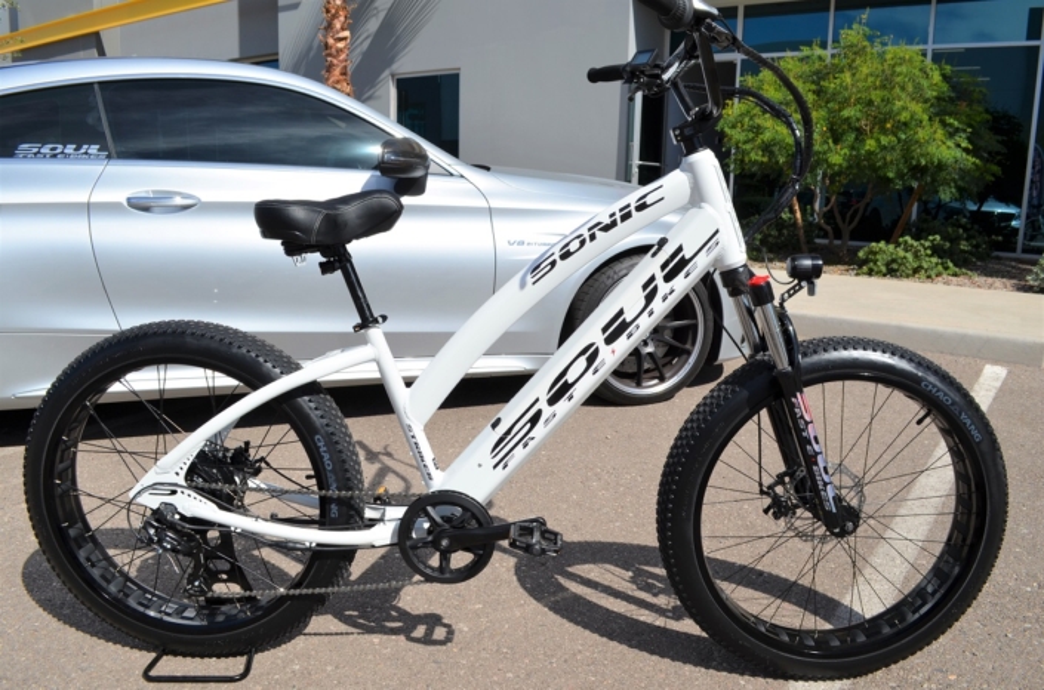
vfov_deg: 47.7
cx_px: 522
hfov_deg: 67.5
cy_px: 345
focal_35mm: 27
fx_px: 781
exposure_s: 1/320
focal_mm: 18
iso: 100
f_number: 9
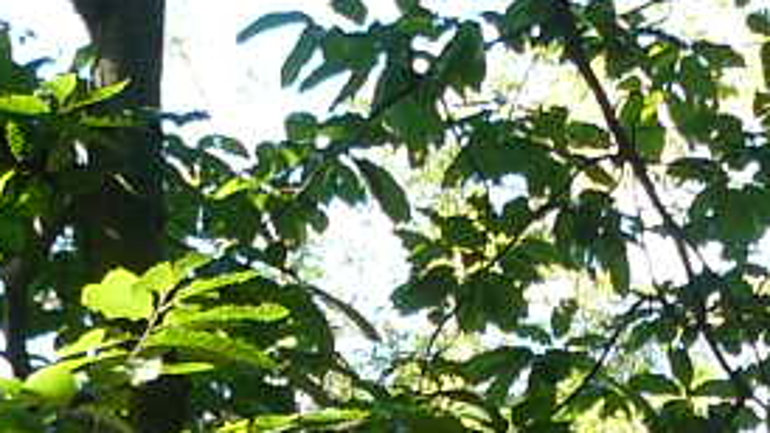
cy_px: 1161
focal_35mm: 229
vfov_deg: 5.1
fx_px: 4675
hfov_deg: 9.4
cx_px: 731
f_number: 3.2
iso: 100
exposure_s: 1/100
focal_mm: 6
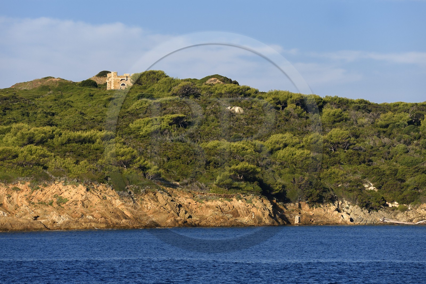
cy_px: 142
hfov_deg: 10.3
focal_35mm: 200
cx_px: 213
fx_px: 2366
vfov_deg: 6.9
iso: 200
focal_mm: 200
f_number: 7.1
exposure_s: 1/640
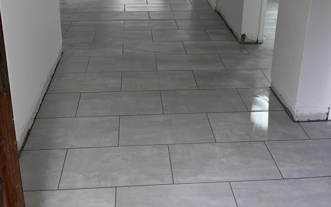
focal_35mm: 39
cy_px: -3
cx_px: 163
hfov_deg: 50.4
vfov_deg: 30.3
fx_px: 352
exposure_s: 1/145
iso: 50
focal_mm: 5.1
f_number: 1.6
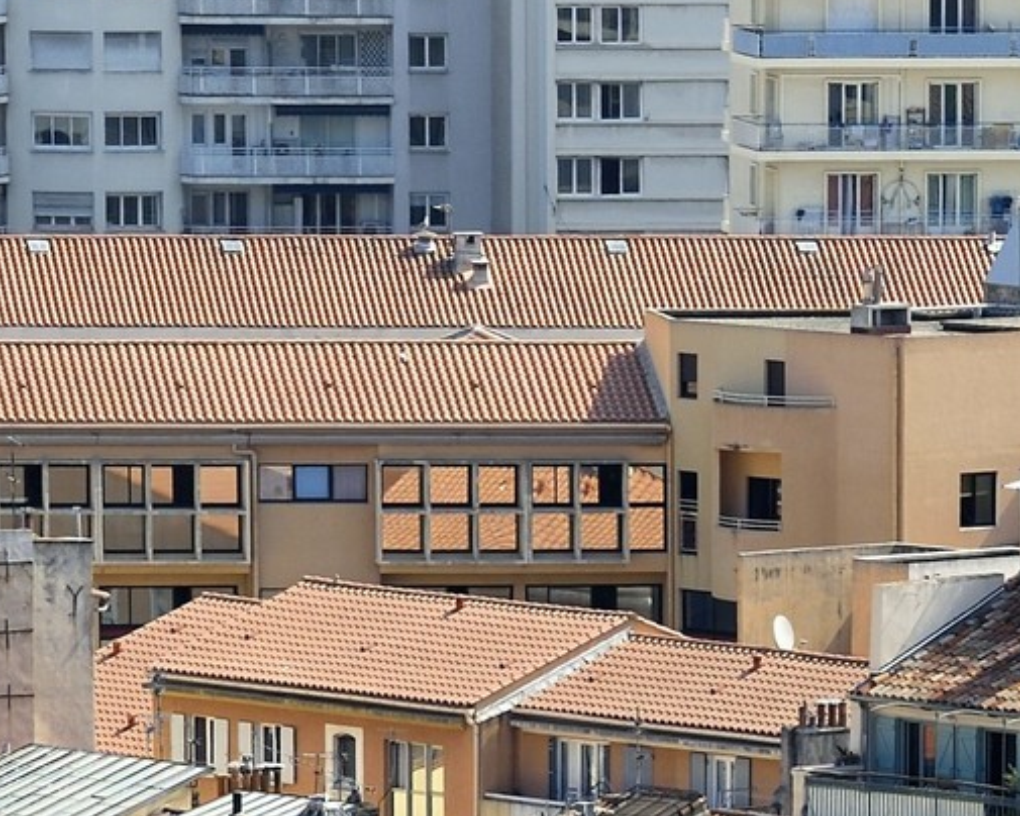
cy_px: 2308
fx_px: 13766
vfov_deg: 3.3
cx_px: 1008
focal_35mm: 456
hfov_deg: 4.2
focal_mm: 102
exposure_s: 1/250
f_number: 11
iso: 200
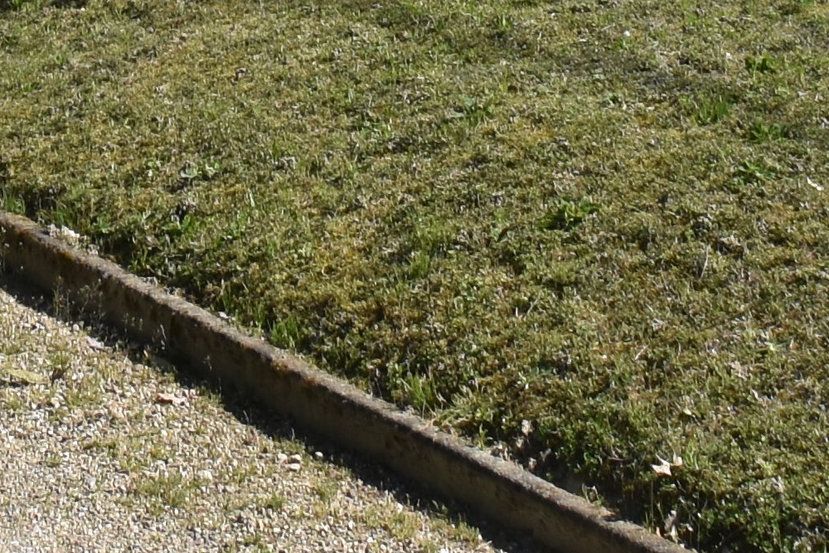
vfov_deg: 11.6
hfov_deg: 21.4
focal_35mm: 90
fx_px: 2073
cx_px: -89
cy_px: -895
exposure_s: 1/320
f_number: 9
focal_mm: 10
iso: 200
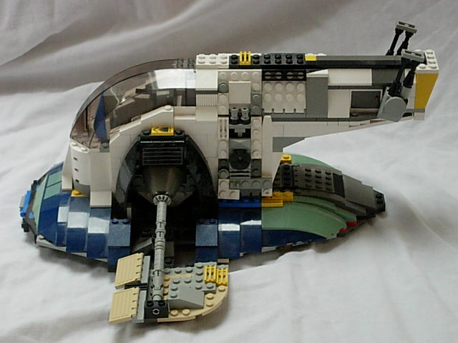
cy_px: 172
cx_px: 229
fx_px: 1495
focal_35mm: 113
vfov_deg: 13.1
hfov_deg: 17.4
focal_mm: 23.4
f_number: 4.9
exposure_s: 1/73.9
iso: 400
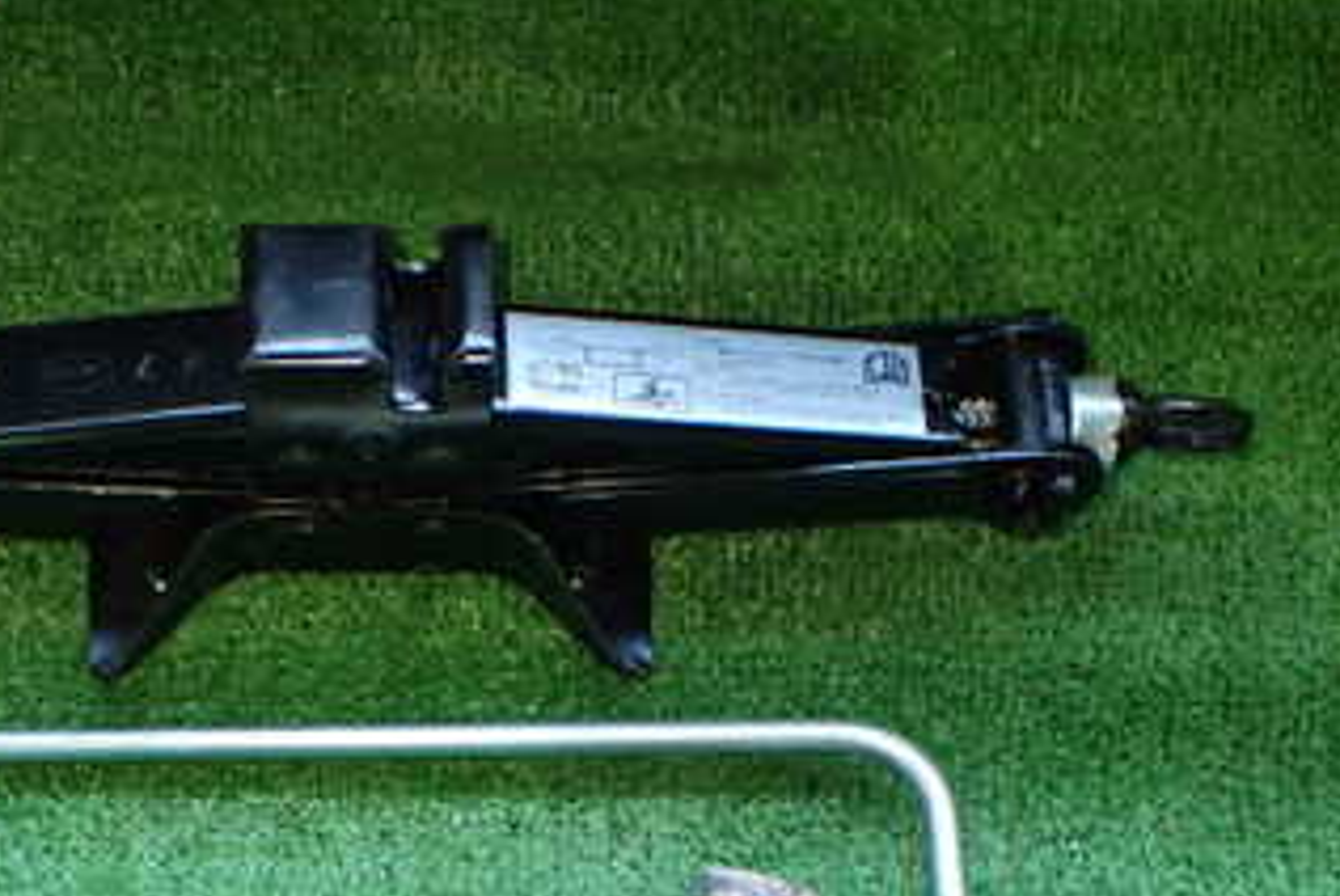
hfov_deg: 33.7
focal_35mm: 59
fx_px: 2198
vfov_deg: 22.3
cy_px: 871
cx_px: 465
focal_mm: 5.4
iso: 800
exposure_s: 1/50
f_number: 2.3
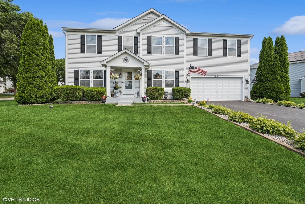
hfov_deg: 100.4
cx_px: 152
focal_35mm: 15
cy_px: 102
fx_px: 127
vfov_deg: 77.3
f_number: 8
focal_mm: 15
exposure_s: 1/250
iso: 200
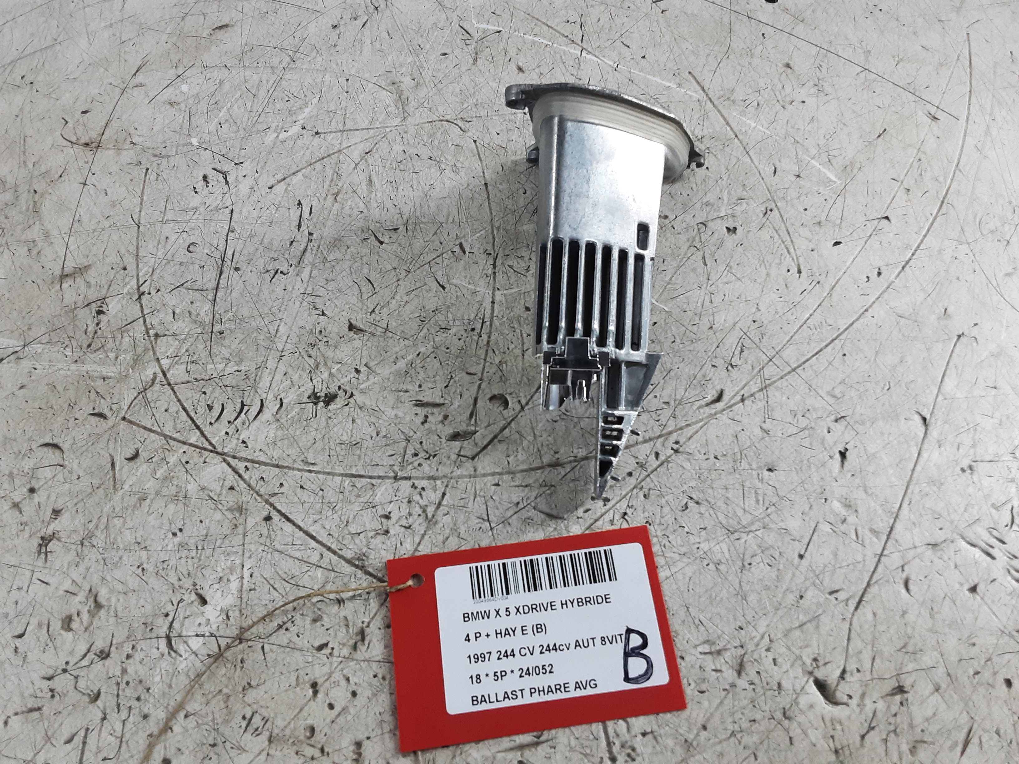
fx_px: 795
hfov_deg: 65.3
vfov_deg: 51.4
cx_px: 510
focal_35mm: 27
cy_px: 382
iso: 125
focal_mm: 2.91
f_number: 1.9
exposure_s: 1/50
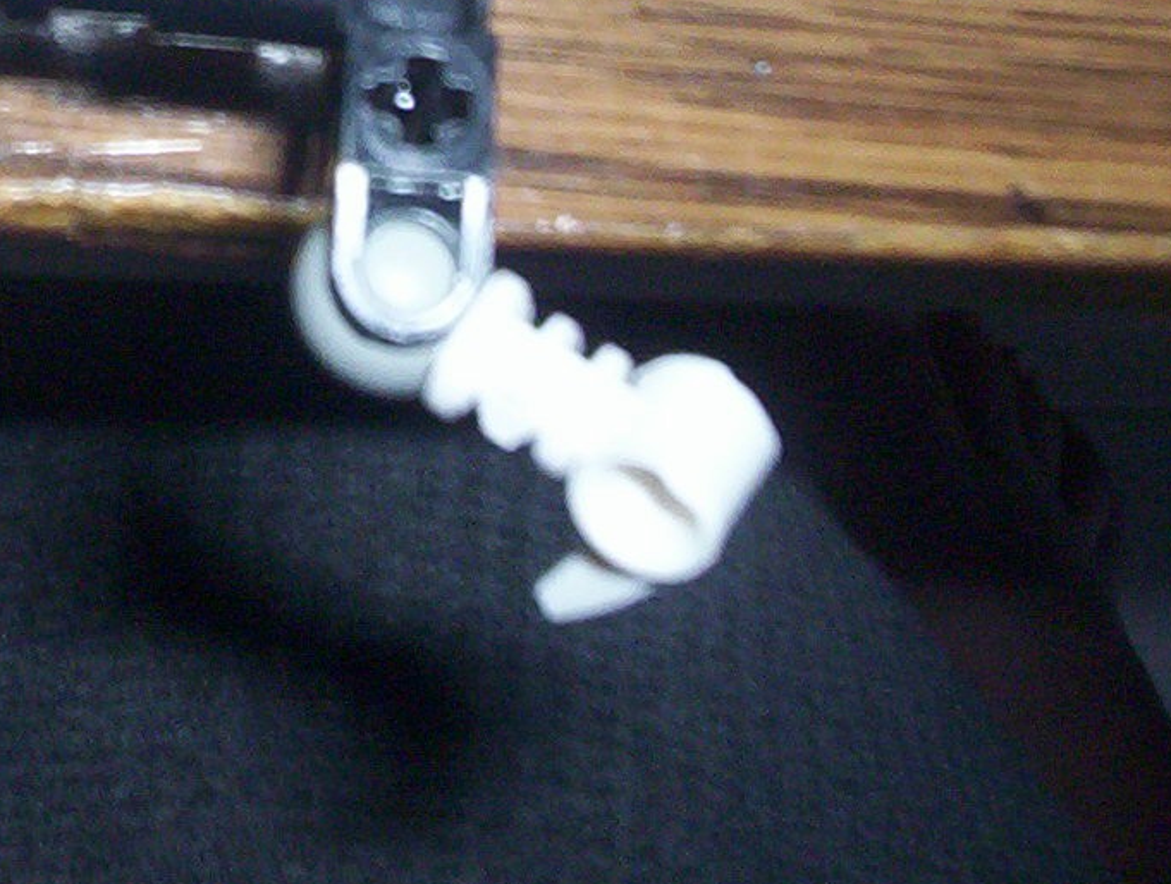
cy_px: -150
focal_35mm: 91
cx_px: -15
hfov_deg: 20.7
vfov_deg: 15.7
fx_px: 3085
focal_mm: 4.99
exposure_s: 1/60
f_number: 4.5
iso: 140
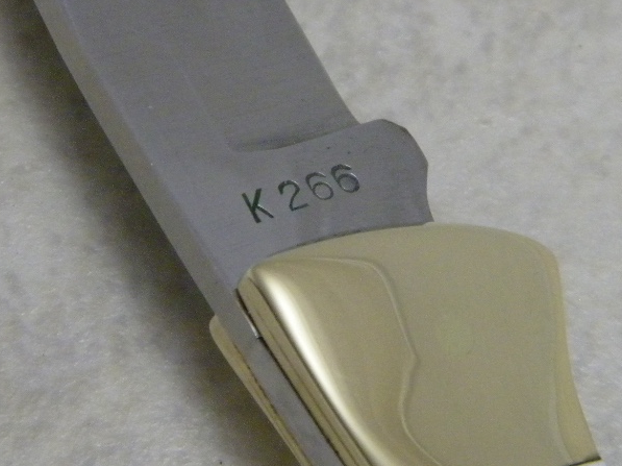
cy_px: 240
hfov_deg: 11.2
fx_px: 3161
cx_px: 328
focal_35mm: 176
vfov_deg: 8.4
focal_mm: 19
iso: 800
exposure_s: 1/46.2
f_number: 4.7
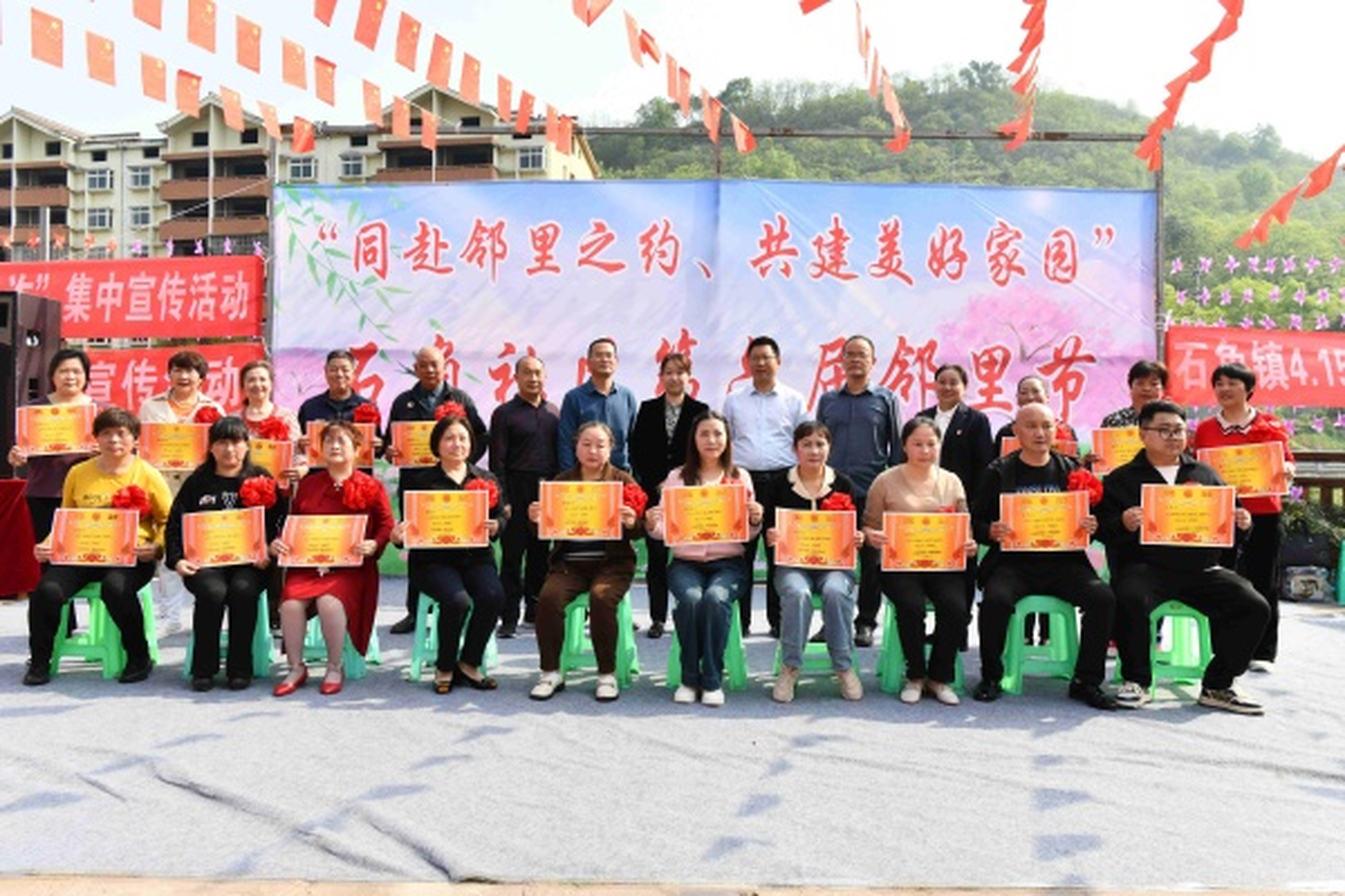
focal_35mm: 24
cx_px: 672
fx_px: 897
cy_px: 448
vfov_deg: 53.1
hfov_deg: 73.7
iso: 160
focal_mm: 24
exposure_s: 1/125
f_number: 10
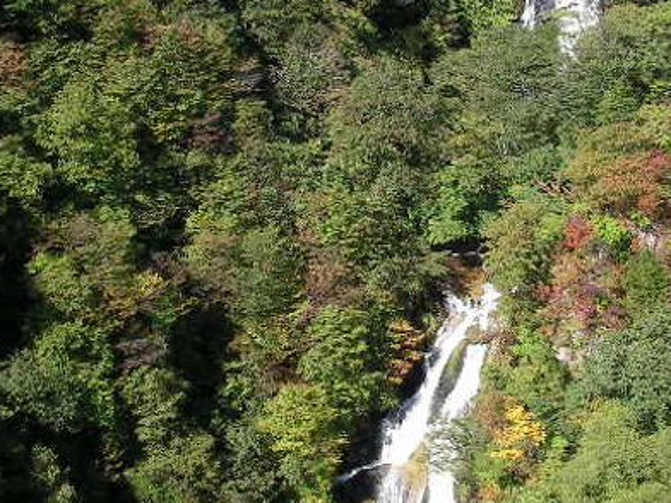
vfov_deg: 23.3
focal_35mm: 63
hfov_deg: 30.2
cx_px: 503
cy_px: 264
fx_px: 1221
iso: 50
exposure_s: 1/147
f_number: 6.6
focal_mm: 6.3
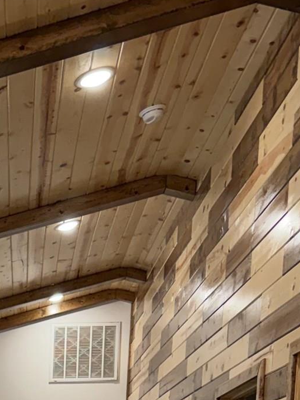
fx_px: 936
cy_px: 666
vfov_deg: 19.6
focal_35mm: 81
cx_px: -58
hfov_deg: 17.4
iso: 200
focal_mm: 6.76
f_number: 1.78
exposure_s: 1/120
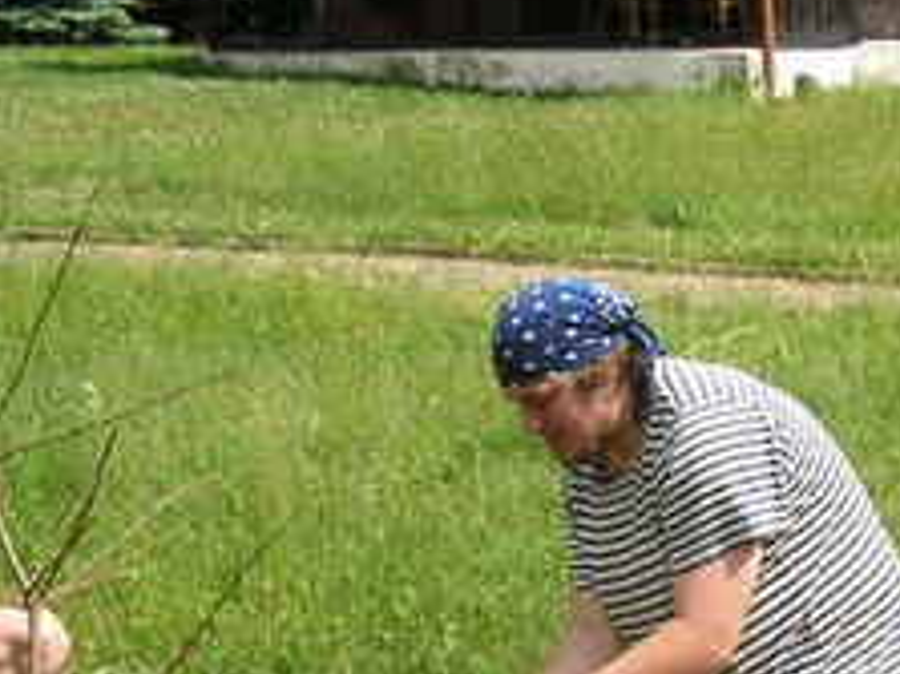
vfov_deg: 11.1
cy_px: 533
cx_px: 609
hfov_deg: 14.8
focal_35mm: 133
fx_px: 3456
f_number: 2.8
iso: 50
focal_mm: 6.1
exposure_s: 1/750
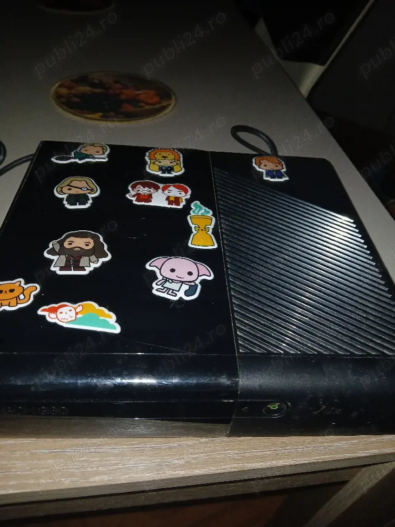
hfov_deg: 53.1
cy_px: 264
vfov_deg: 67.3
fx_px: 396
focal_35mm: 26
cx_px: 198
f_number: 1.8
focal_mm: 3.98
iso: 100
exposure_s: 1/50.3
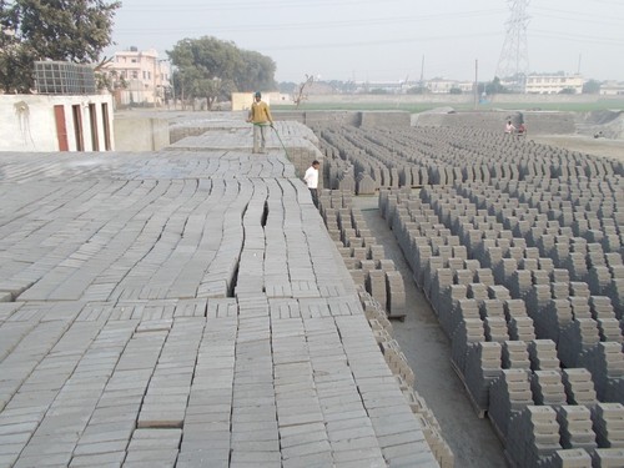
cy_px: 234
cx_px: 312
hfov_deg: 60.0
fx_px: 541
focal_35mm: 30
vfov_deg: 46.8
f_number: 3.4
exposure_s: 1/200
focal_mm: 5.3
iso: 80
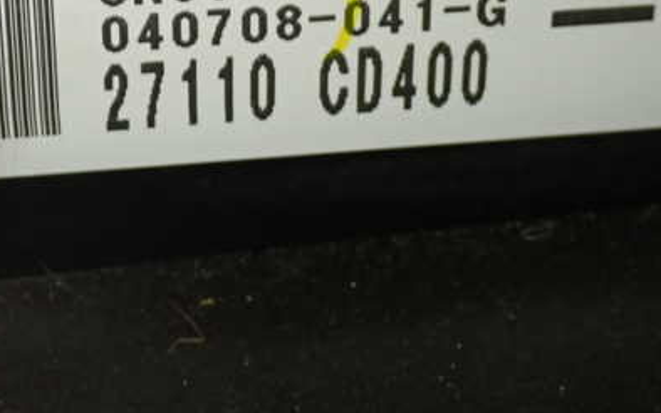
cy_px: 82
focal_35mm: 100
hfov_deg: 20.8
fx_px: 1801
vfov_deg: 13.0
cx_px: 295
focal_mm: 11.09
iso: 400
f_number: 3.6
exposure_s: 1/60
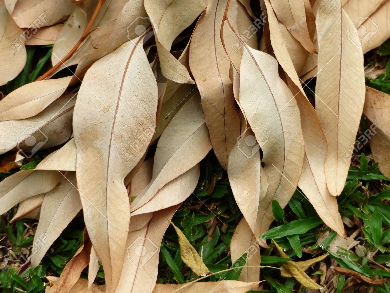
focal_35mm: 162
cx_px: 195
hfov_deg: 12.2
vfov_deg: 9.2
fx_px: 1825
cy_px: 146
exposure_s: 1/640
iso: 100
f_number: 2.8
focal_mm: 29.2
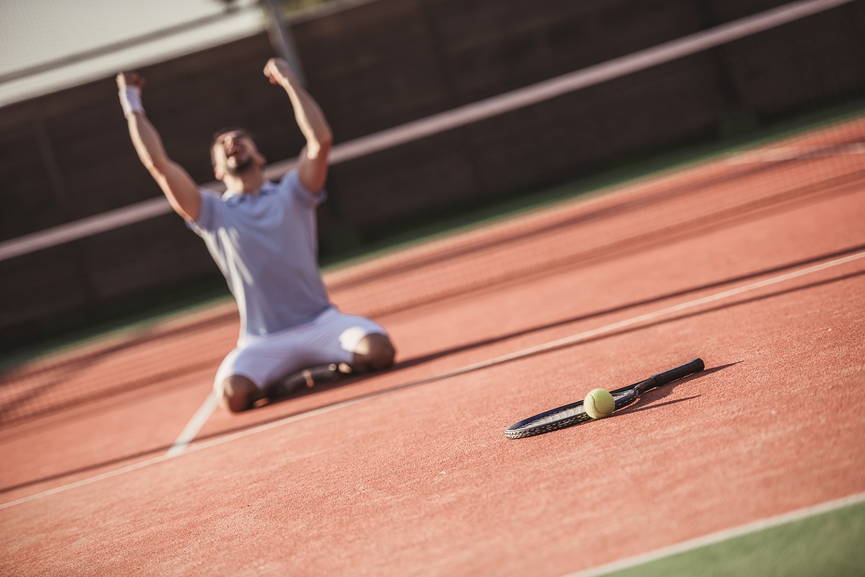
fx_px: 3243
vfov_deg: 10.2
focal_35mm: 135
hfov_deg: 15.2
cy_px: 288
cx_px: 432
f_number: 2.8
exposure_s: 1/2000
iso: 400
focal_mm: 135
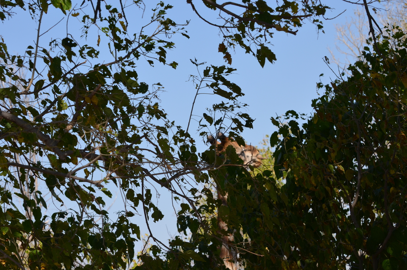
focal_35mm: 147
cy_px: 135
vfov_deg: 9.3
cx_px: 204
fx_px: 1659
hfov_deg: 14.0
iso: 125
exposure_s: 1/250
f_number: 8
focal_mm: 98
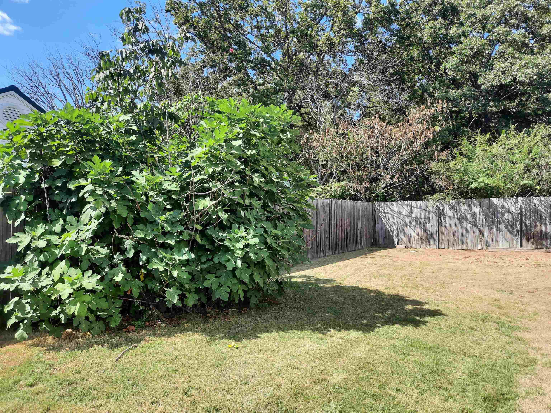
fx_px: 398
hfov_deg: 69.4
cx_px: 276
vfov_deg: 54.9
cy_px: 206
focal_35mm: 25
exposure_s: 1/435
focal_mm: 4.6
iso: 32
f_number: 2
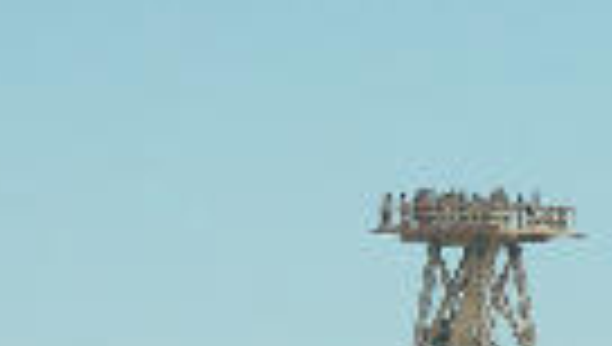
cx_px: 443
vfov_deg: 1.7
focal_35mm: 724
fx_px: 11767
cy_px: 625
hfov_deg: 3.0
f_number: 7.1
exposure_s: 1/800
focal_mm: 42.93
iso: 100
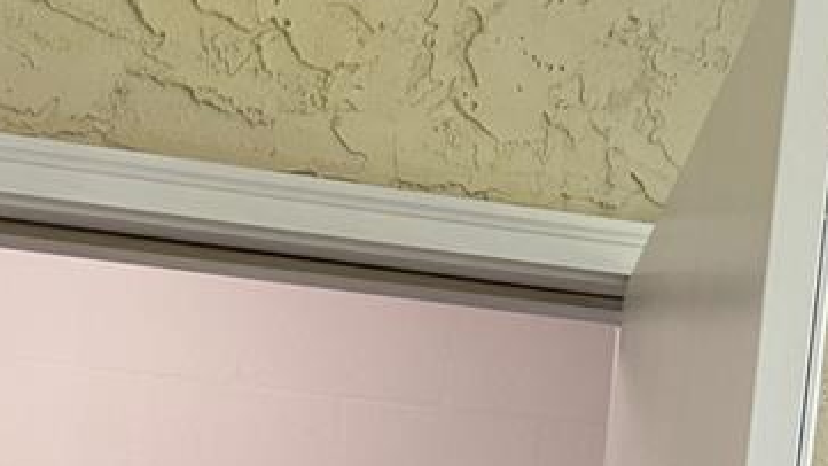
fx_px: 1910
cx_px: 204
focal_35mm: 87
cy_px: 1230
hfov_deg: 24.2
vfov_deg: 11.0
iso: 200
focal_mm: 6.76
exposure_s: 1/120
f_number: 1.78
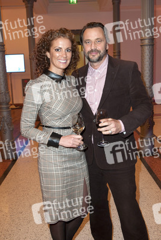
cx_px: 80
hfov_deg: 41.1
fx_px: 214
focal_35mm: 32
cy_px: 120
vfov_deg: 58.7
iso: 1000
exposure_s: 1/30
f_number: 5.6
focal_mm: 32
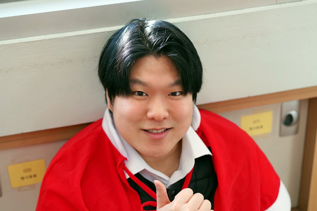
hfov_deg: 28.4
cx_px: 159
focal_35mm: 71
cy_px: 106
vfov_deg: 19.2
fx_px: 625
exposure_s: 1/160
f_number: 4
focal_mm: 70
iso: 400
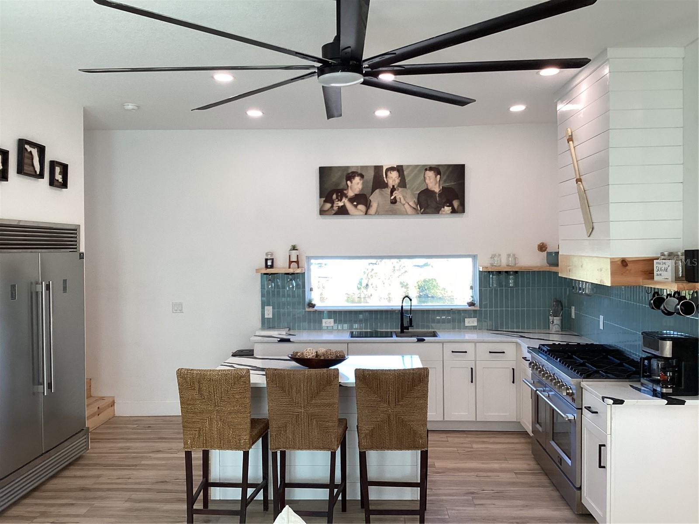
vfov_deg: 45.4
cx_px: 350
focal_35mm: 31
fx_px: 626
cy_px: 262
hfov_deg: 58.4
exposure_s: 1/120
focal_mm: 3.3
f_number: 2.4
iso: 80
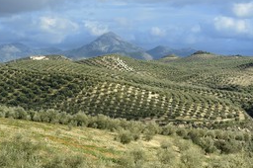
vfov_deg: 11.9
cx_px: 177
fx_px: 807
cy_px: 110
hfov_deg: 17.7
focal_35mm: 115
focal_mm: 70
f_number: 7.1
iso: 200
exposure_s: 1/500
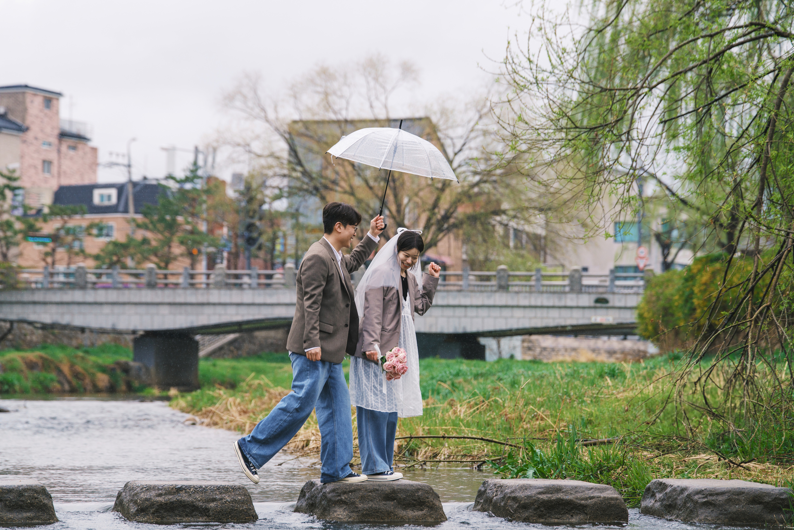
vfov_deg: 12.1
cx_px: 397
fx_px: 2492
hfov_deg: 18.1
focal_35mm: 113
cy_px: 265
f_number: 3.5
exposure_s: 1/1250
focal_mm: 113
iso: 250
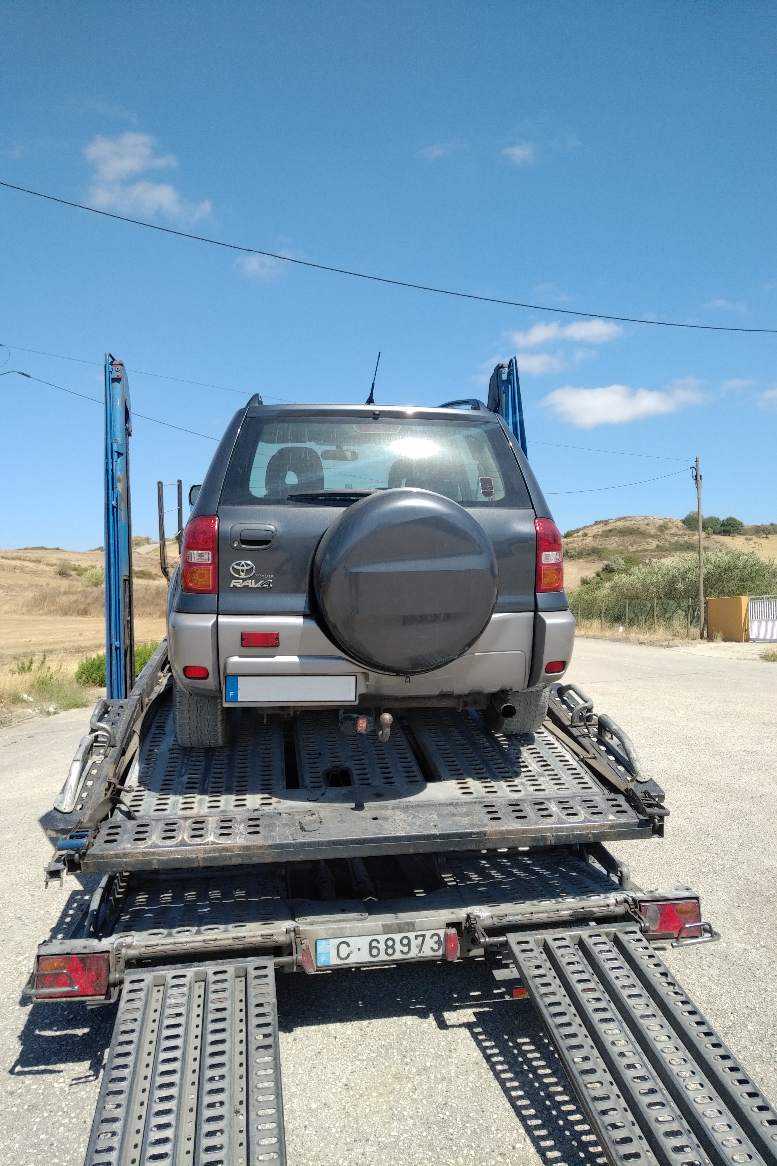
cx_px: 388
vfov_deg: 71.5
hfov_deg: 51.3
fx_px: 809
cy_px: 583
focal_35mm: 25
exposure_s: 1/1326
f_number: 2
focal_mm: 4.52
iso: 100
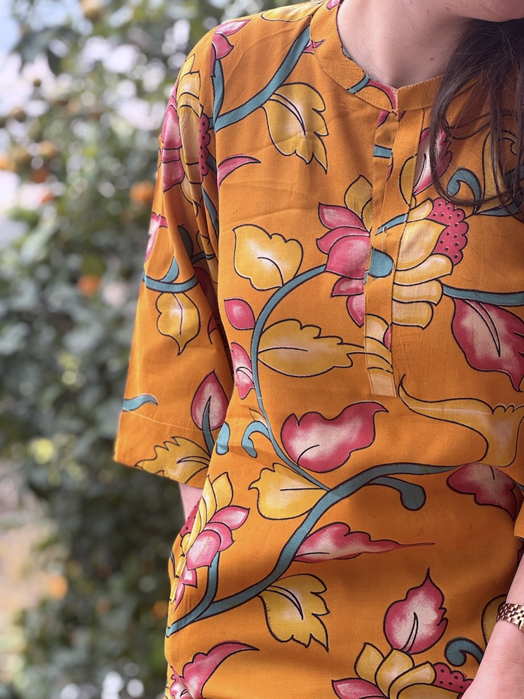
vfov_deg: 25.3
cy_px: 350
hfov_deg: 19.1
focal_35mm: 77
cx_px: 262
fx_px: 1554
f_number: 2.8
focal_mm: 9
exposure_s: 1/99
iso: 50
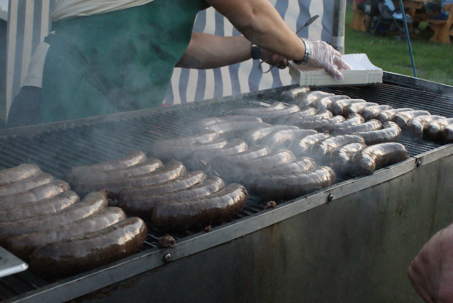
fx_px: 661
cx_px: 226
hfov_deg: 37.8
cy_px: 152
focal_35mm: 52
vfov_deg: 25.8
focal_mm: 35
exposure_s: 1/400
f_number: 10
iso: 1600
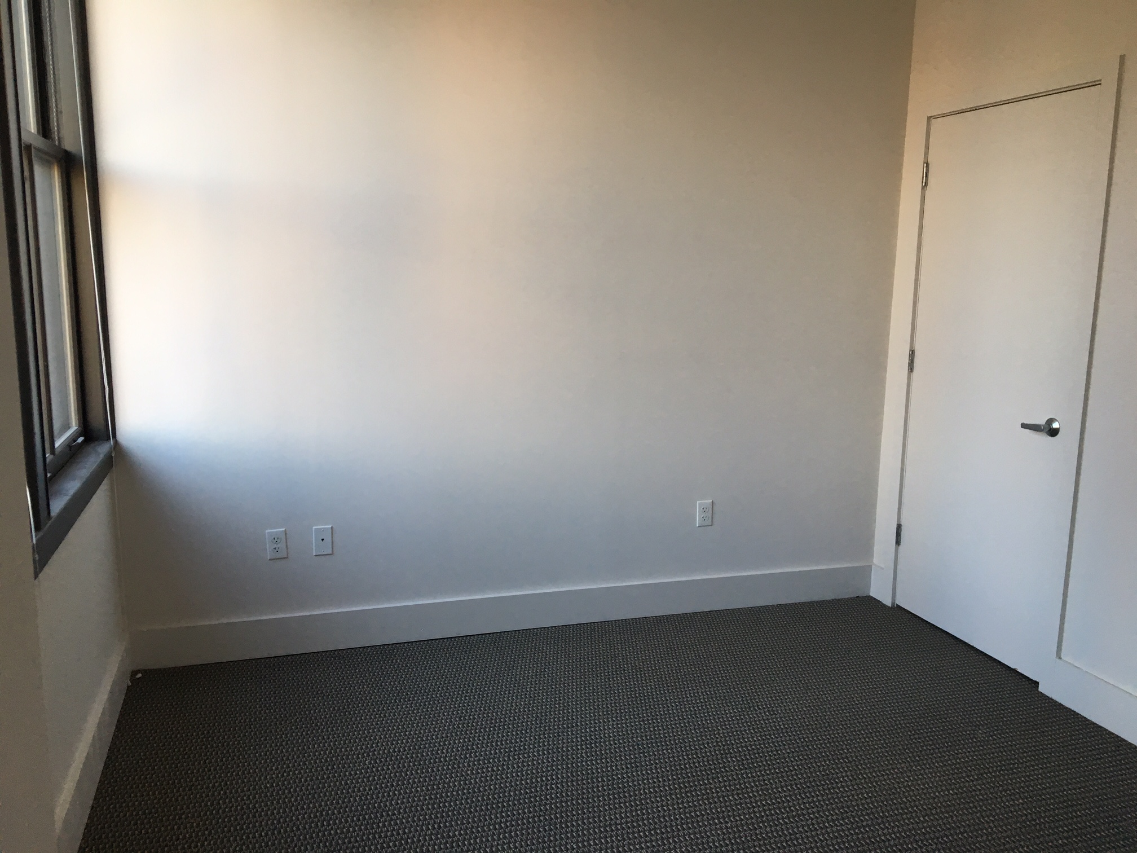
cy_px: 426
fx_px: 953
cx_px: 568
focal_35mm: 29
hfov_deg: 61.7
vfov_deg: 48.2
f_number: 2.2
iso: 32
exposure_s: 1/30
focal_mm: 4.15
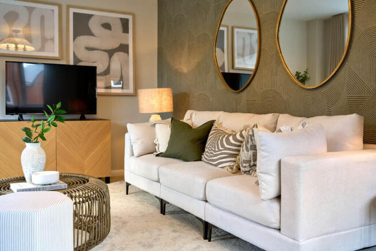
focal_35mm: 36
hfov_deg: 53.1
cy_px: 126
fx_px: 376
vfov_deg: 36.9
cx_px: 188
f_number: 4.5
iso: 320
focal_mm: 36
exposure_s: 1/100
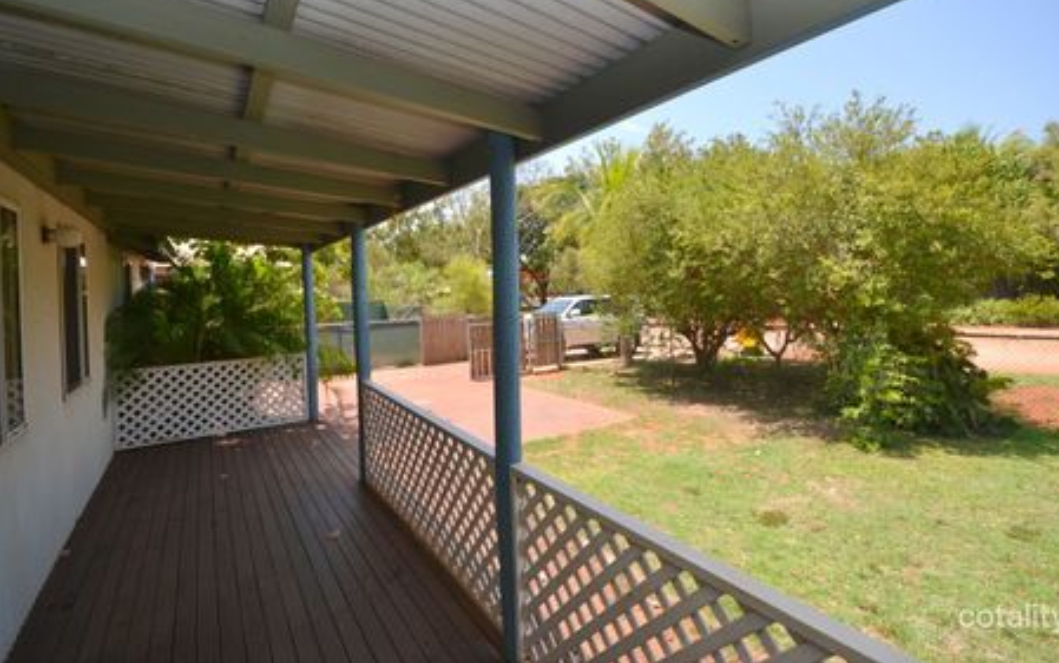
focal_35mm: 16
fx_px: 462
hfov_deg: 97.7
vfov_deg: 71.1
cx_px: 552
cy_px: 296
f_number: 7.1
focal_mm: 10
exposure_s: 1/200
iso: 100
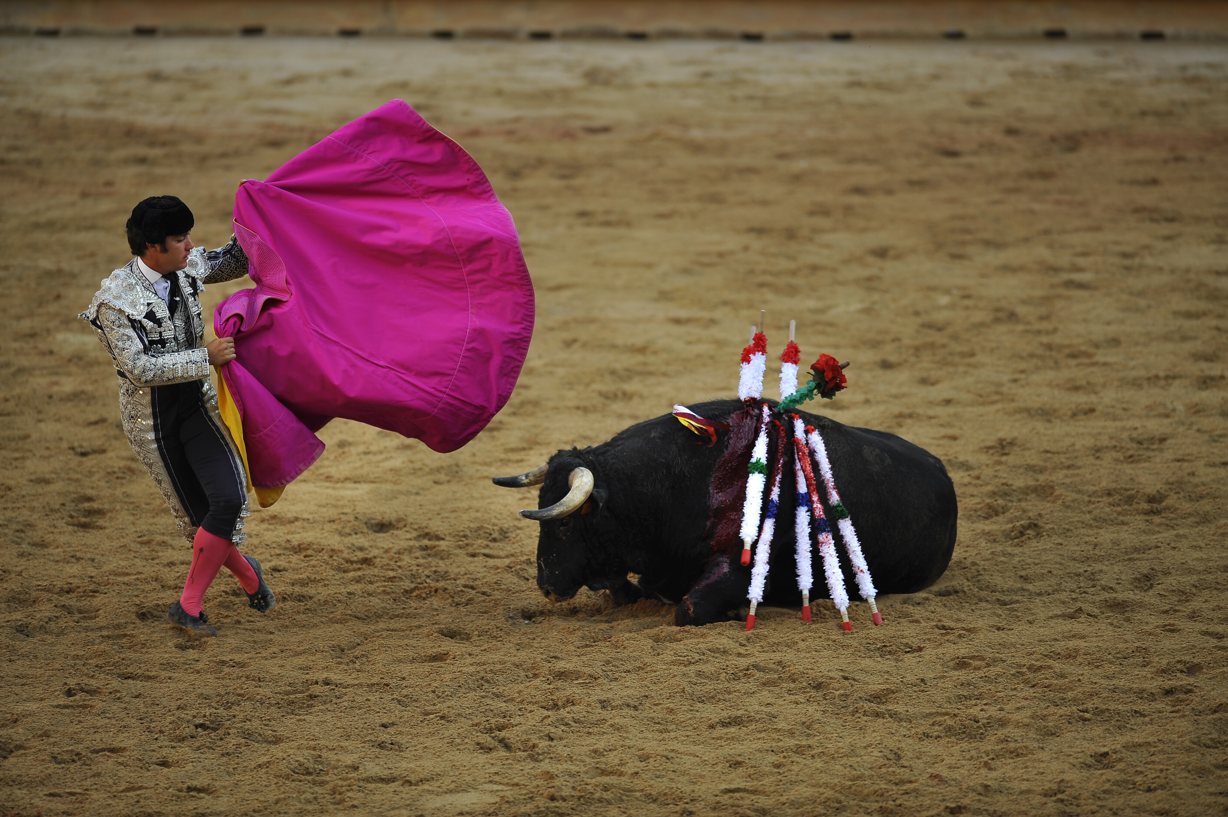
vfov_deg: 4.6
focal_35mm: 300
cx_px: 614
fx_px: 10227
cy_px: 408
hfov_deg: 6.9
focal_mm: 300
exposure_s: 1/400
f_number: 2.8
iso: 200
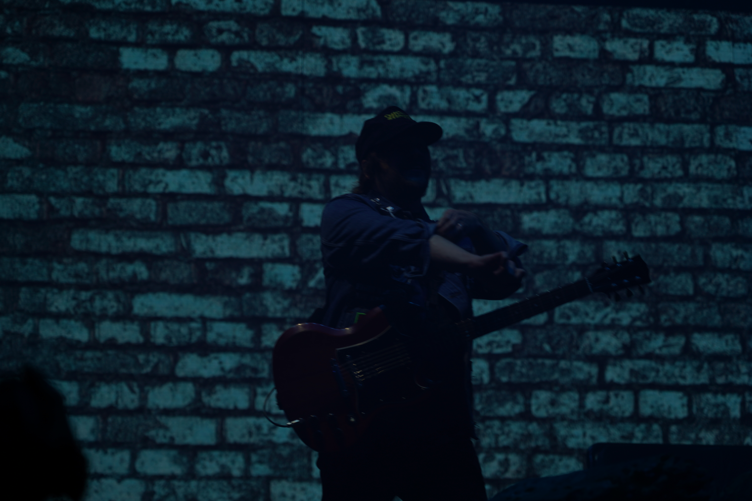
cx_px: 376
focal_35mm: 105
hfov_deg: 19.5
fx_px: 2193
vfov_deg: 13.0
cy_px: 250
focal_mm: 105
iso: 100
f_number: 4.5
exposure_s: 1/160
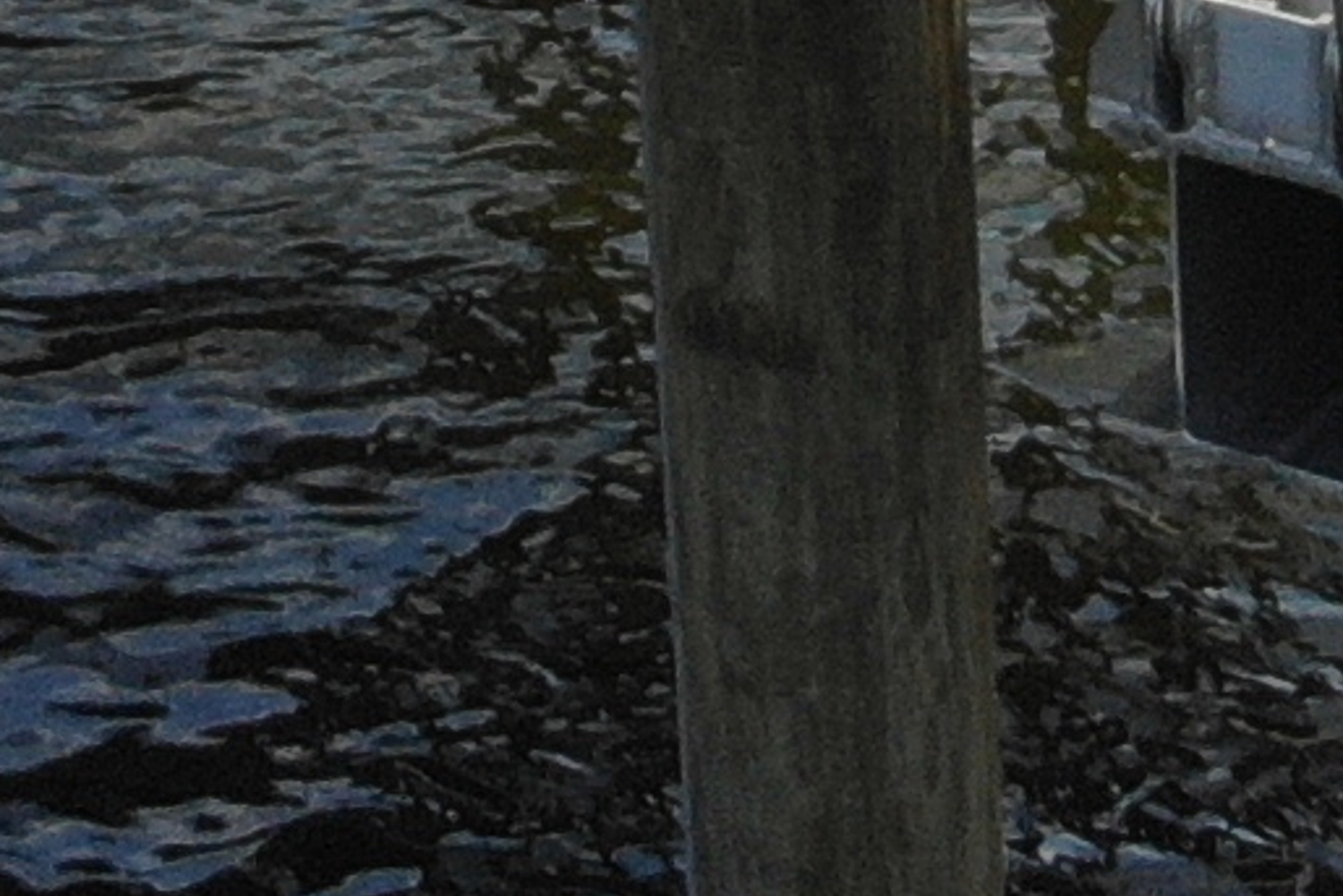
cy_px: -1839
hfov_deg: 10.4
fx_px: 7351
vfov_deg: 6.4
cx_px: 350
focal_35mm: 197
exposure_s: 1/1198
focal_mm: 4.5
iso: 100
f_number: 2.8
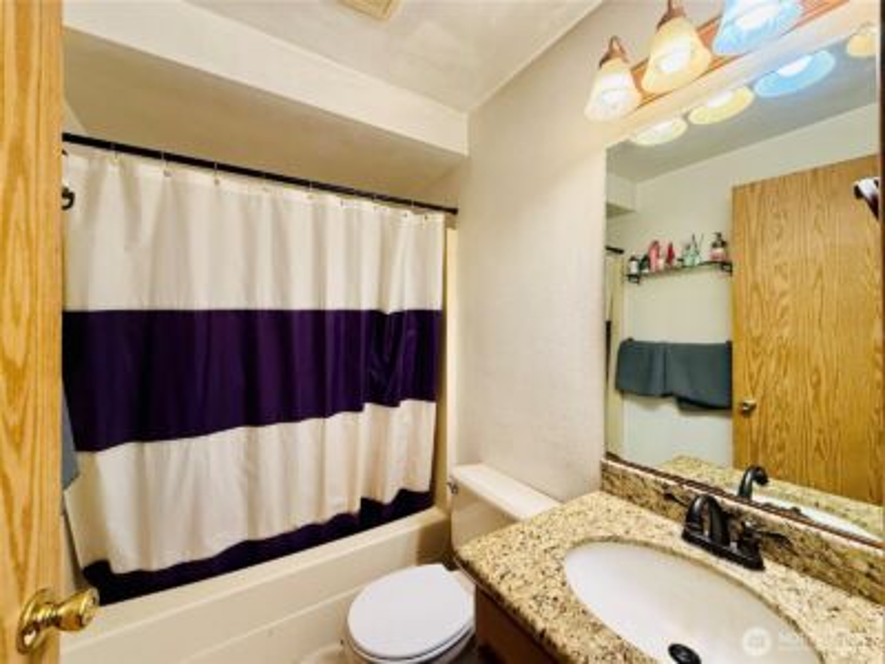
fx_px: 358
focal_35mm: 14
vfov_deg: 85.7
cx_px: 442
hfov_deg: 102.1
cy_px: 332
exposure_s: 1/120
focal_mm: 2.22
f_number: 2.2
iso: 320
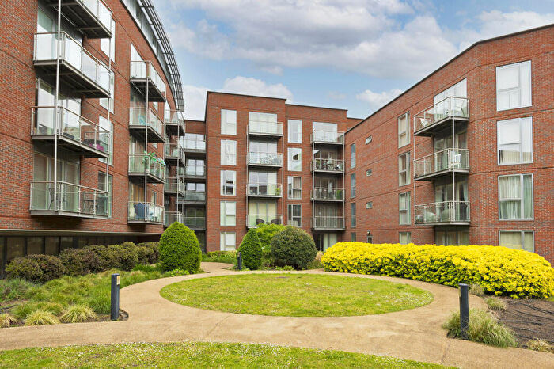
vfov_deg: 70.4
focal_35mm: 17
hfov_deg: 93.3
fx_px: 261
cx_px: 277
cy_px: 184
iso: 500
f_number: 11
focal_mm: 17
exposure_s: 1/125
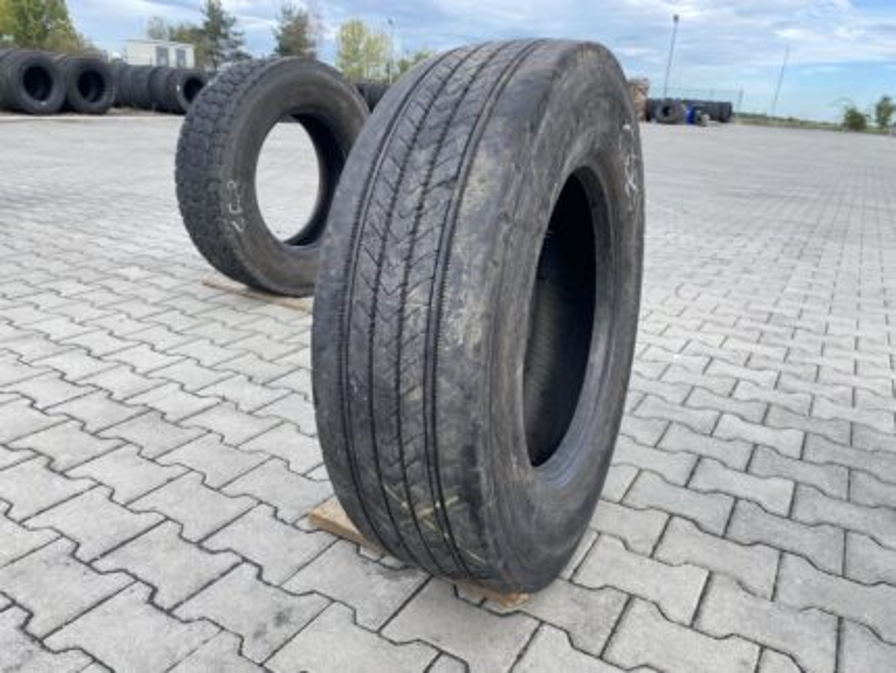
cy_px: 336
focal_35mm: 26
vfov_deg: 53.1
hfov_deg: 67.3
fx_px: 673
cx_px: 448
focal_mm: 4.25
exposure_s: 1/877
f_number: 1.8
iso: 32
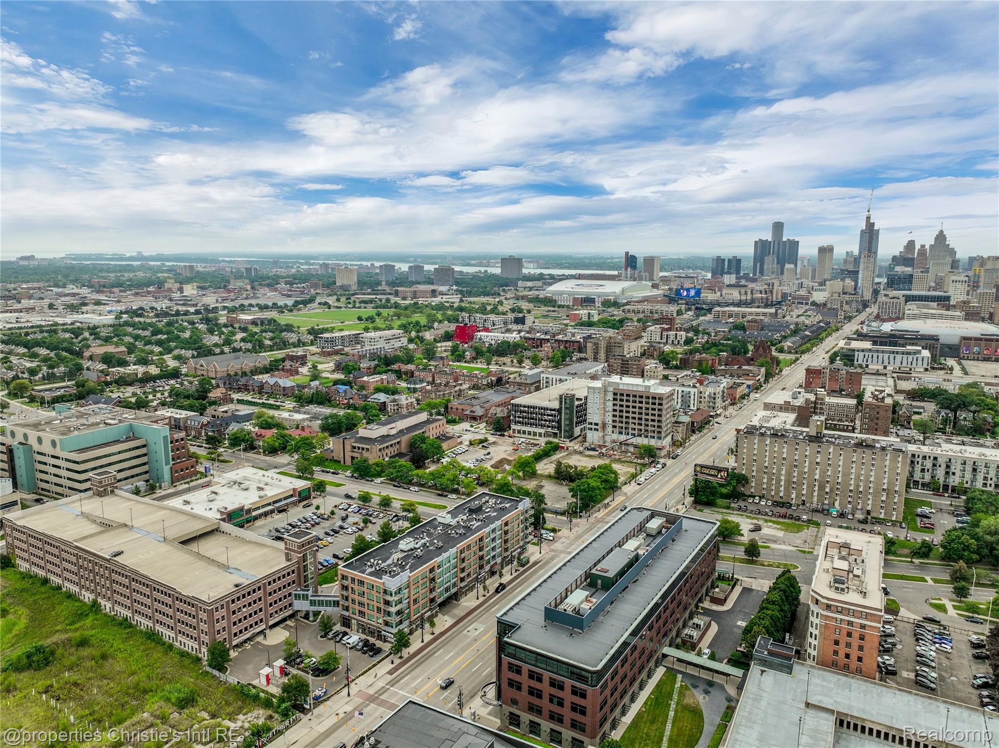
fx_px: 692
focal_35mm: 24
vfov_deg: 56.8
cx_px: 500
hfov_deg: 71.6
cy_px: 374
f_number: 2.8
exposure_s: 1/800
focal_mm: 12.29
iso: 150
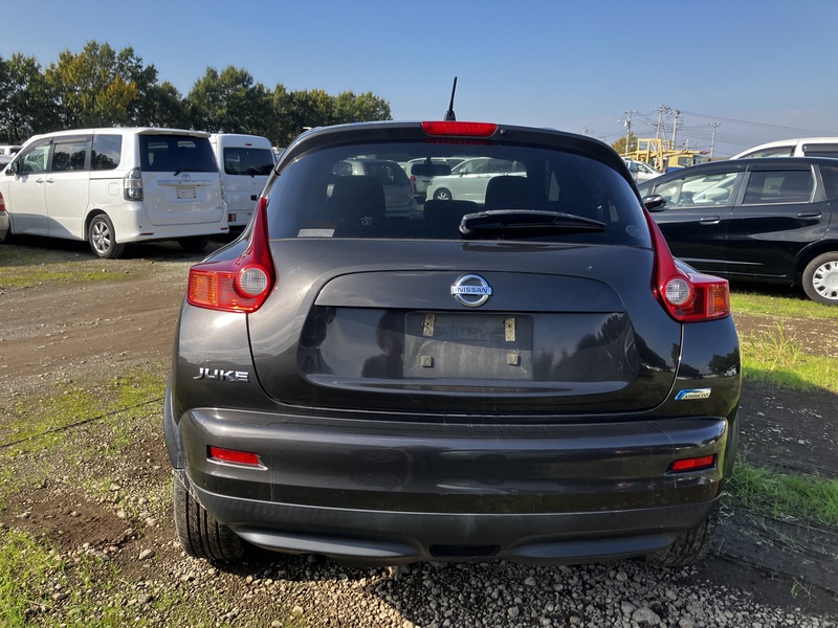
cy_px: 314
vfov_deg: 49.7
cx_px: 419
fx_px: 678
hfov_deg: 63.4
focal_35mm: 28
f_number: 1.8
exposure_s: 1/714
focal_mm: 3.99
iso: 32
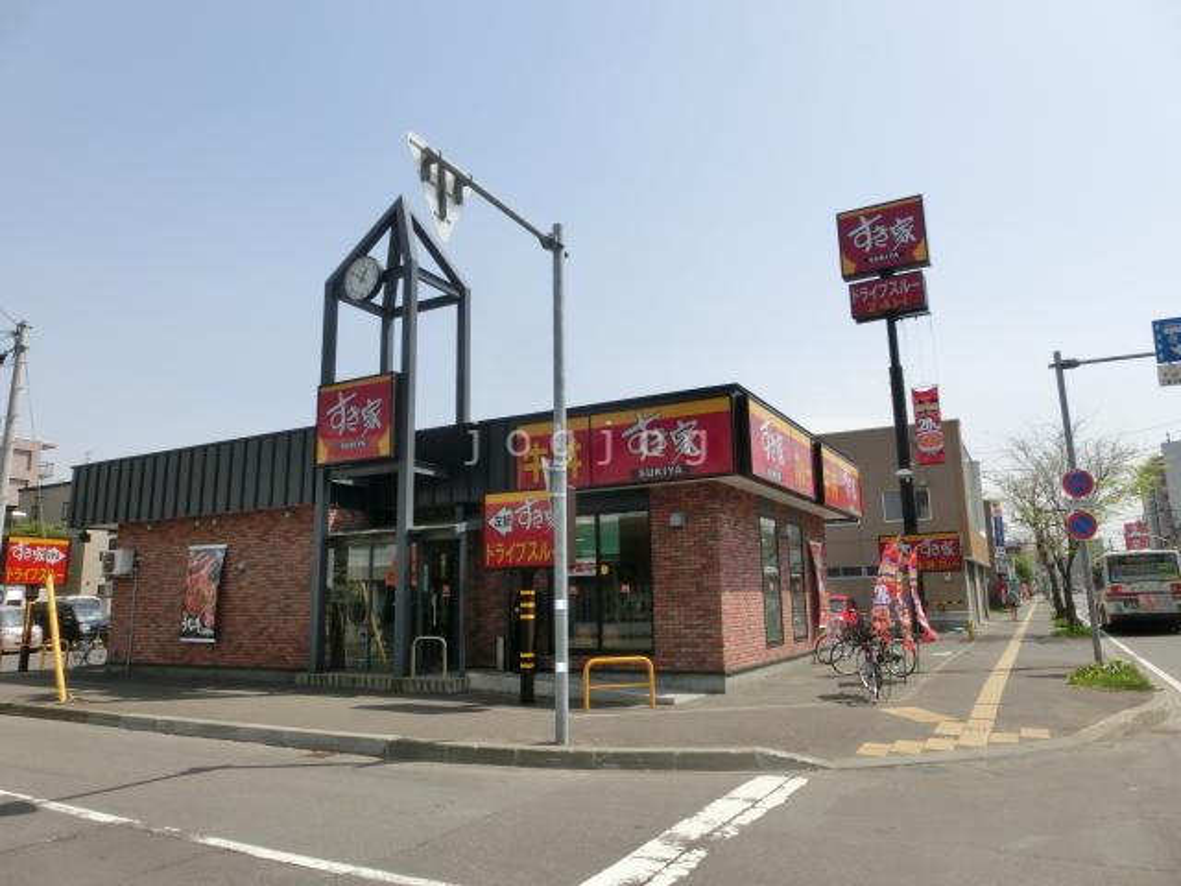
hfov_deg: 71.6
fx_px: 819
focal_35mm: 24
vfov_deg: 56.8
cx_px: 590
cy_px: 443
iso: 80
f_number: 7.9
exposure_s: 1/200
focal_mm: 4.24
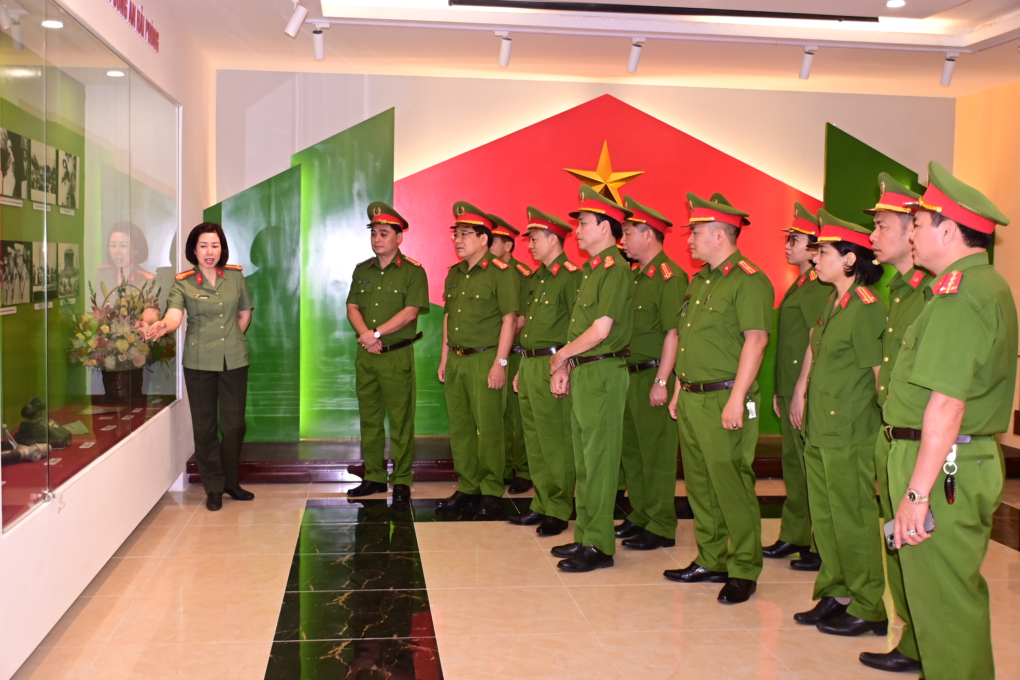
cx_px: 510
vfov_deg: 36.9
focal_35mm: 36
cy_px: 340
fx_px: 1020
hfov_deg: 53.1
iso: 1000
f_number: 3.8
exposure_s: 1/200
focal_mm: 24
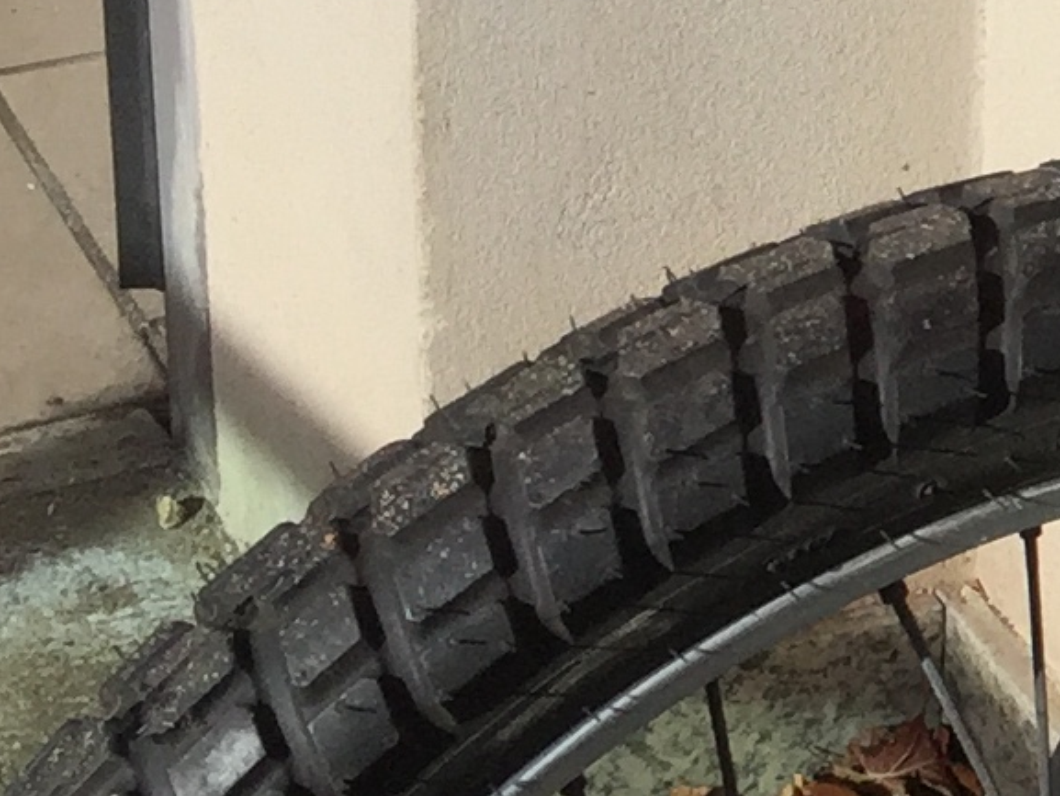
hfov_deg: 10.5
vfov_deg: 9.0
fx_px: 5023
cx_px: 2464
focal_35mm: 164
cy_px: -9
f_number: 2.2
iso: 32
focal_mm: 4.15
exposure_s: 1/2475
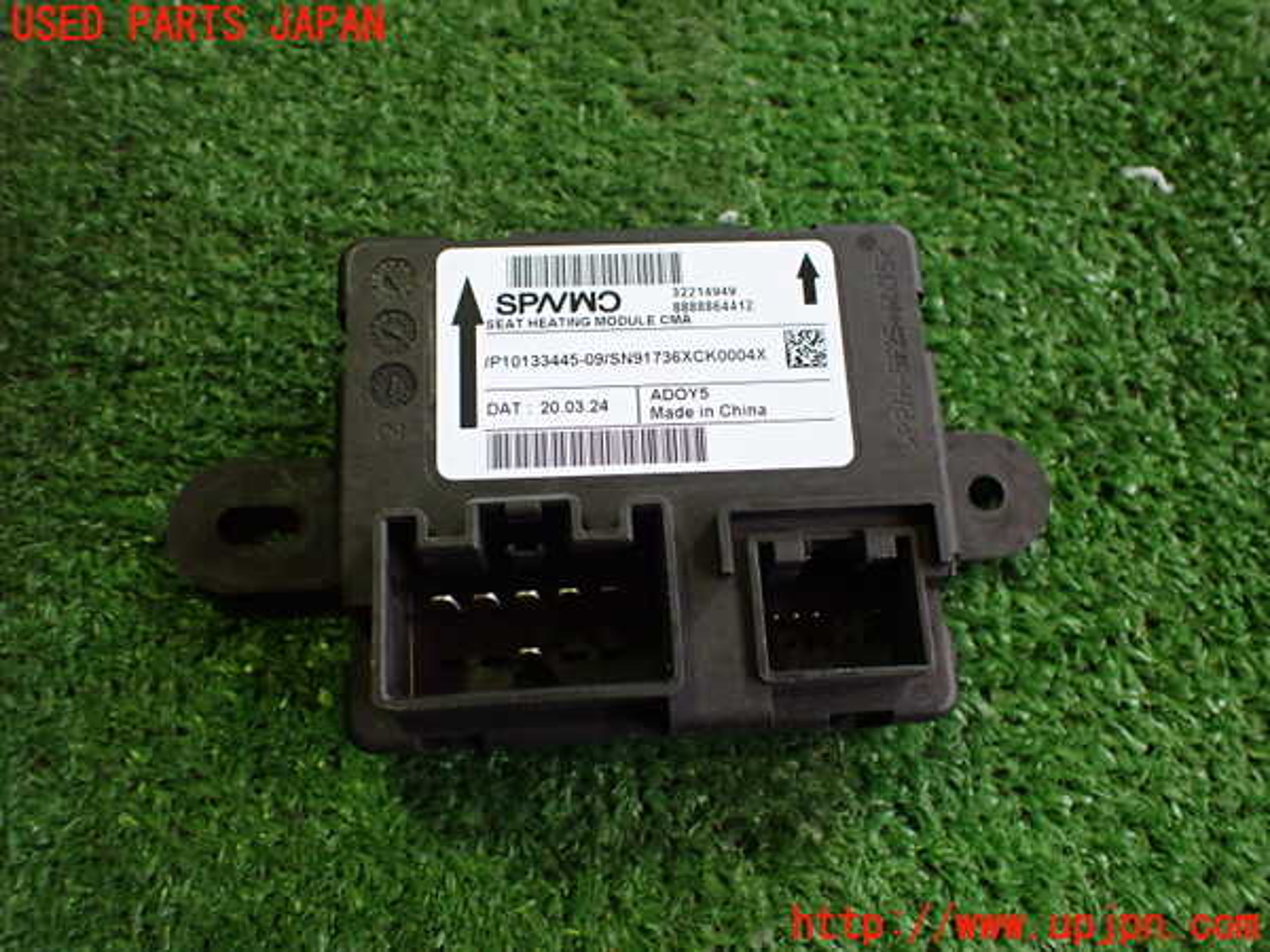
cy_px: 476
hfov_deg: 60.0
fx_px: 1101
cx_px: 635
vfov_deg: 46.8
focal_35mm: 30
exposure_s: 1/125
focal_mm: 5.4
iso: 640
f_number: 2.3
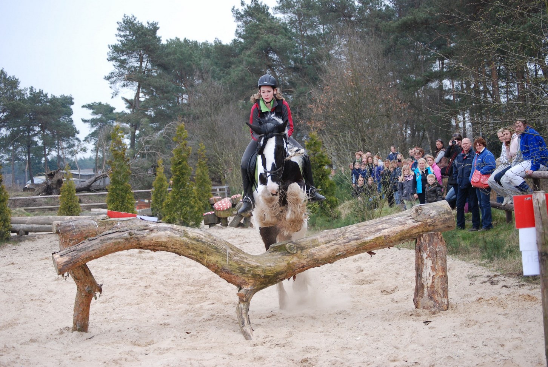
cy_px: 184
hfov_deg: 24.6
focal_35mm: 82
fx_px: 1257
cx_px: 274
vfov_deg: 16.6
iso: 400
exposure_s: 1/1000
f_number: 4
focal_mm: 55
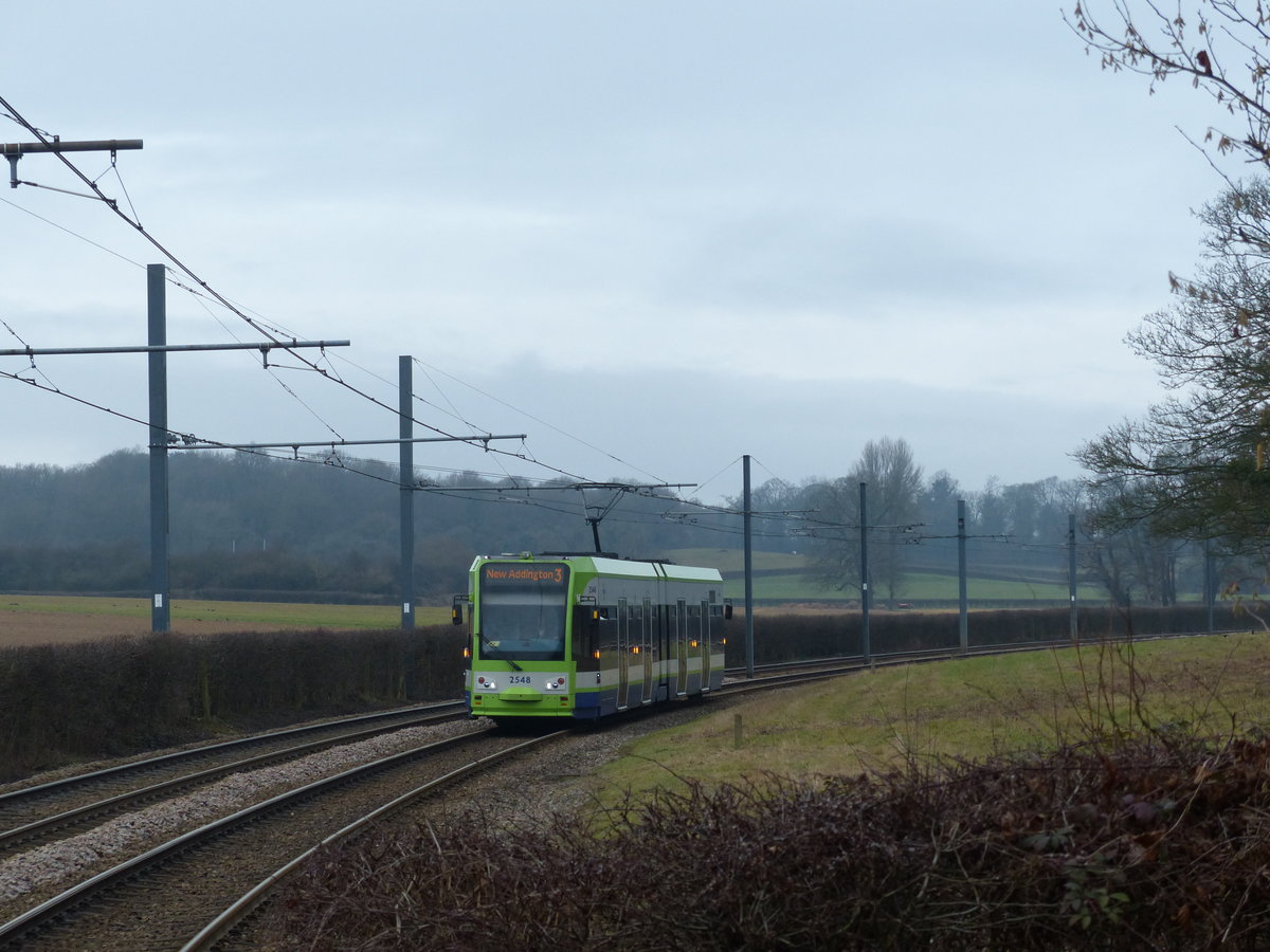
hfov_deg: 18.9
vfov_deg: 14.2
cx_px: 635
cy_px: 476
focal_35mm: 104
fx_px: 3816
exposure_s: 1/1000
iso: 200
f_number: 4
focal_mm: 18.7
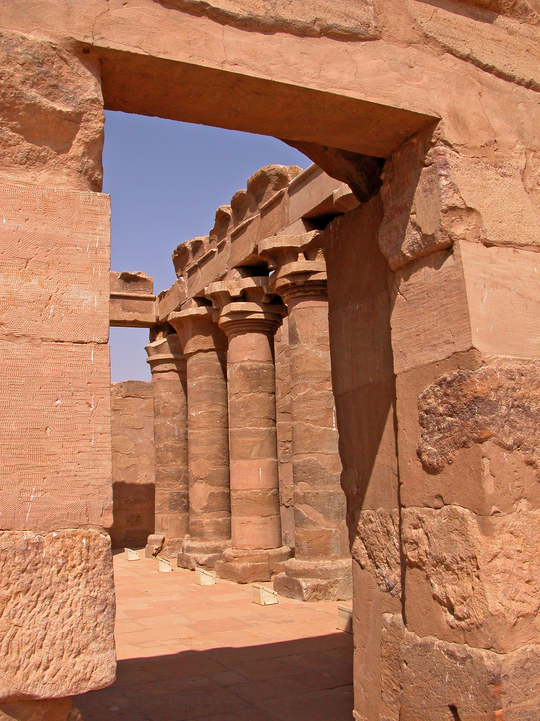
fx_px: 728
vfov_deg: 52.6
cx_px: 270
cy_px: 360
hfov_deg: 40.7
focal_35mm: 35
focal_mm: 8.9
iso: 100
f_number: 7.1
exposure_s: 1/429
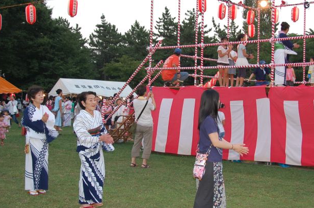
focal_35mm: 55
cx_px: 175
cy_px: 87
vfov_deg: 24.5
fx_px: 479
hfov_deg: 36.3
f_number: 4
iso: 400
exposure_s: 1/60
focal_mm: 28
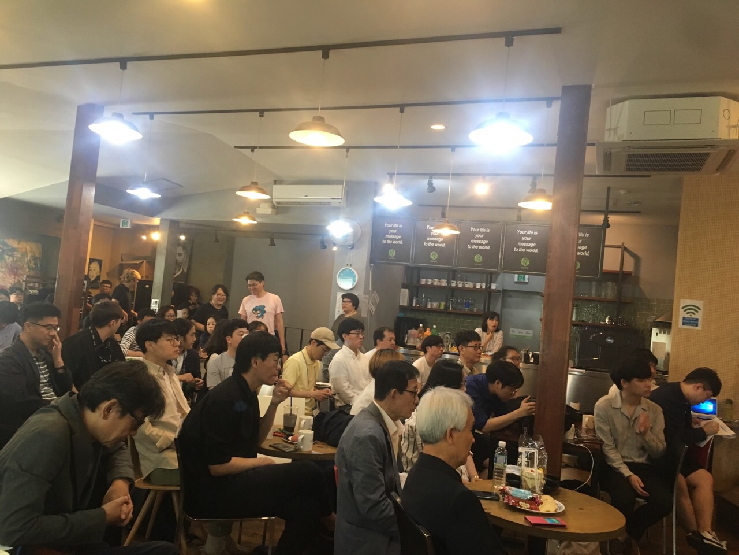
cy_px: 278
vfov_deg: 48.2
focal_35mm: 29
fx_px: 619
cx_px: 370
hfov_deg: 61.7
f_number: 2.2
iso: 160
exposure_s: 1/30
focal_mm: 4.15
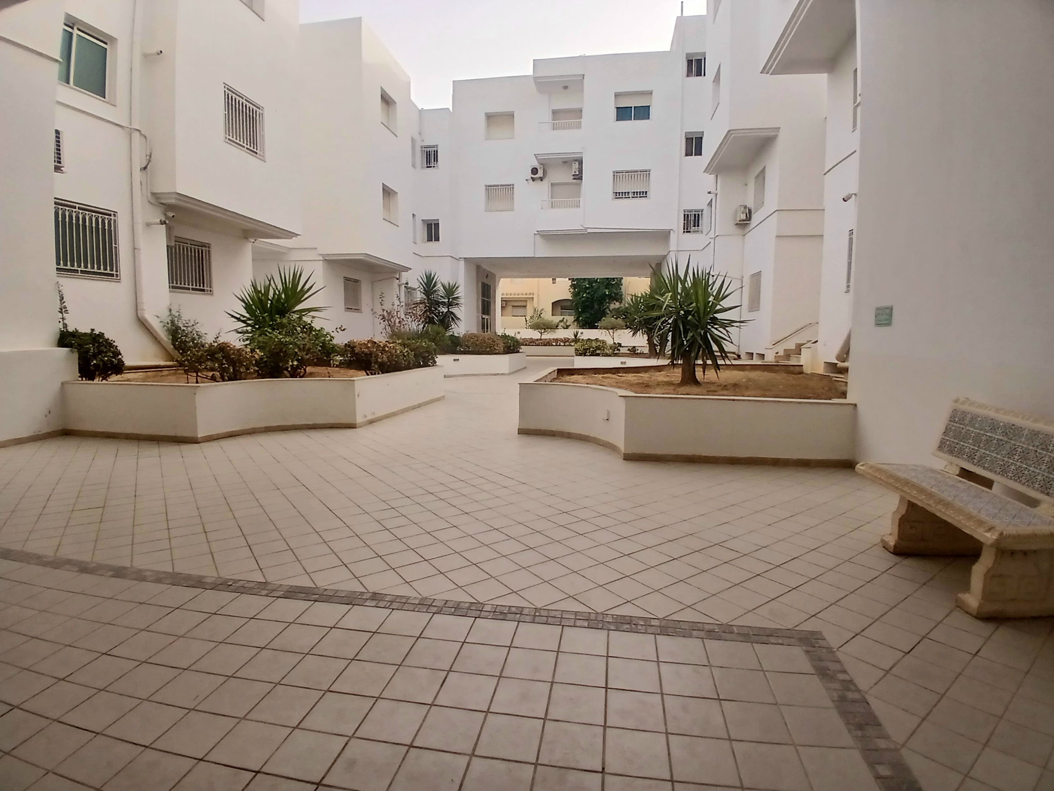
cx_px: 527
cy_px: 396
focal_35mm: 17
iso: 50
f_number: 2.2
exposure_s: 1/455
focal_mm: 1.4
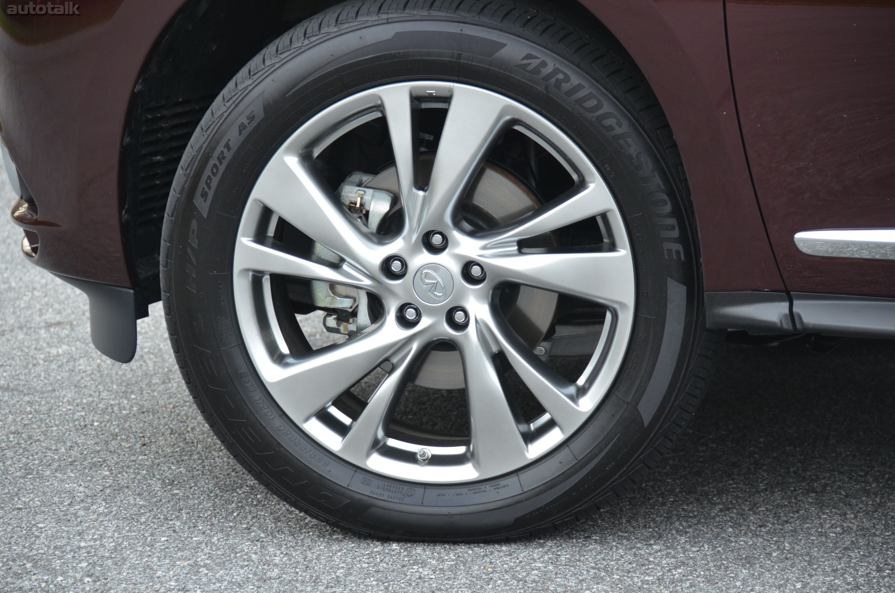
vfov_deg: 8.1
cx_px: 448
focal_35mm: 168
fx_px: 4168
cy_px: 296
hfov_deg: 12.3
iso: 1000
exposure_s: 1/500
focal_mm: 112
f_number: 5.3
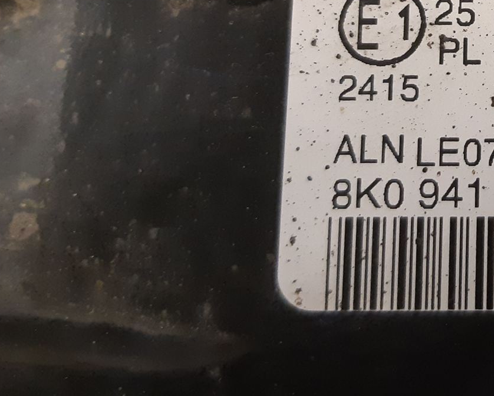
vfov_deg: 23.5
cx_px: 567
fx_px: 907
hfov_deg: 27.4
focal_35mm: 62
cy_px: -8
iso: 250
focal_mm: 3.93
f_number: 1.7
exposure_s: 1/33
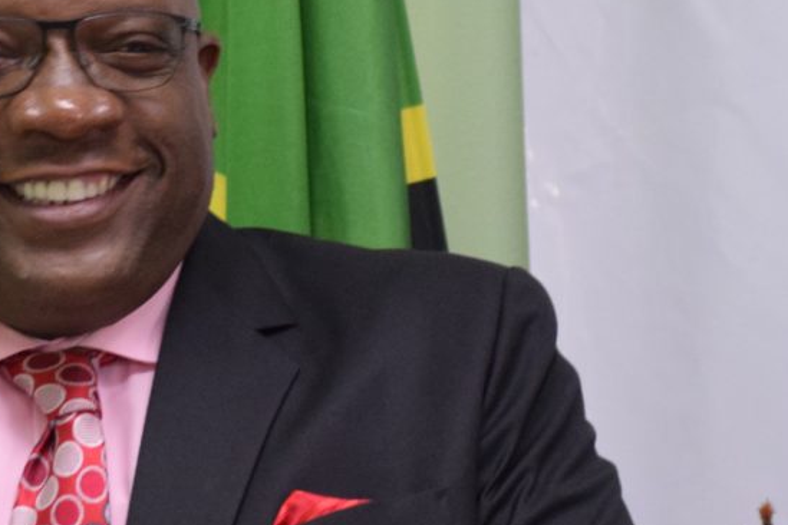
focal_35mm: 238
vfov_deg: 5.8
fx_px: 5208
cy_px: 313
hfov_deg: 8.6
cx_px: 208
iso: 1600
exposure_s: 1/100
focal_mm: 85
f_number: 5.6
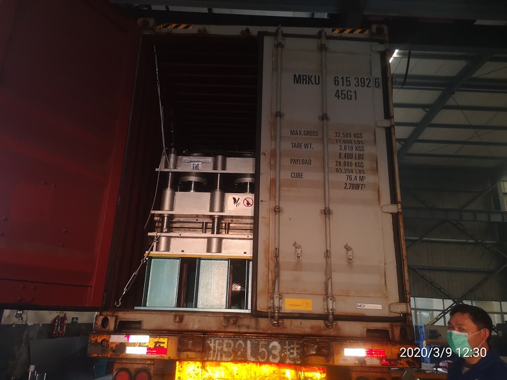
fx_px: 396
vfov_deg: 51.4
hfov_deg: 65.3
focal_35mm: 27
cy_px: 190
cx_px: 254
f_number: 1.8
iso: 250
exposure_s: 1/33.3
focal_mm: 3.95
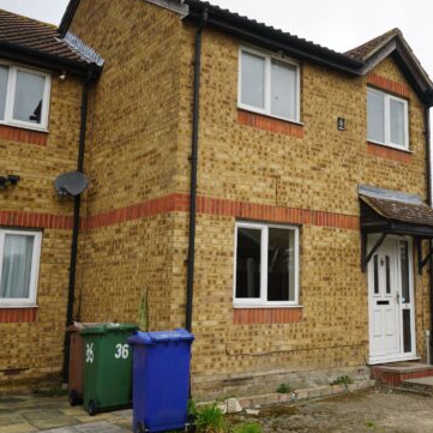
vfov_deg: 40.9
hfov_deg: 39.8
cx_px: 324
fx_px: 580
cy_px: 198
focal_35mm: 41
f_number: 8
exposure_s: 1/80
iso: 100
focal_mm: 29
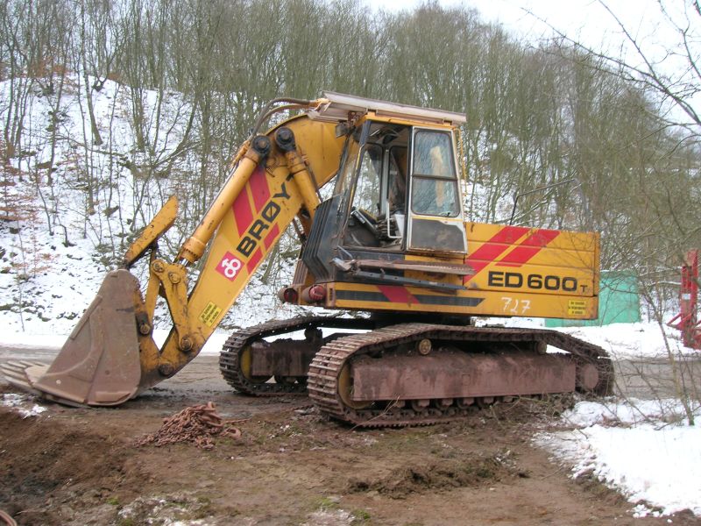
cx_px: 350
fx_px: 689
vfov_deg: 41.8
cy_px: 263
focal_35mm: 34
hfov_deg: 54.0
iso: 50
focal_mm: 5.7
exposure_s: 1/39.3
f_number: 4.9
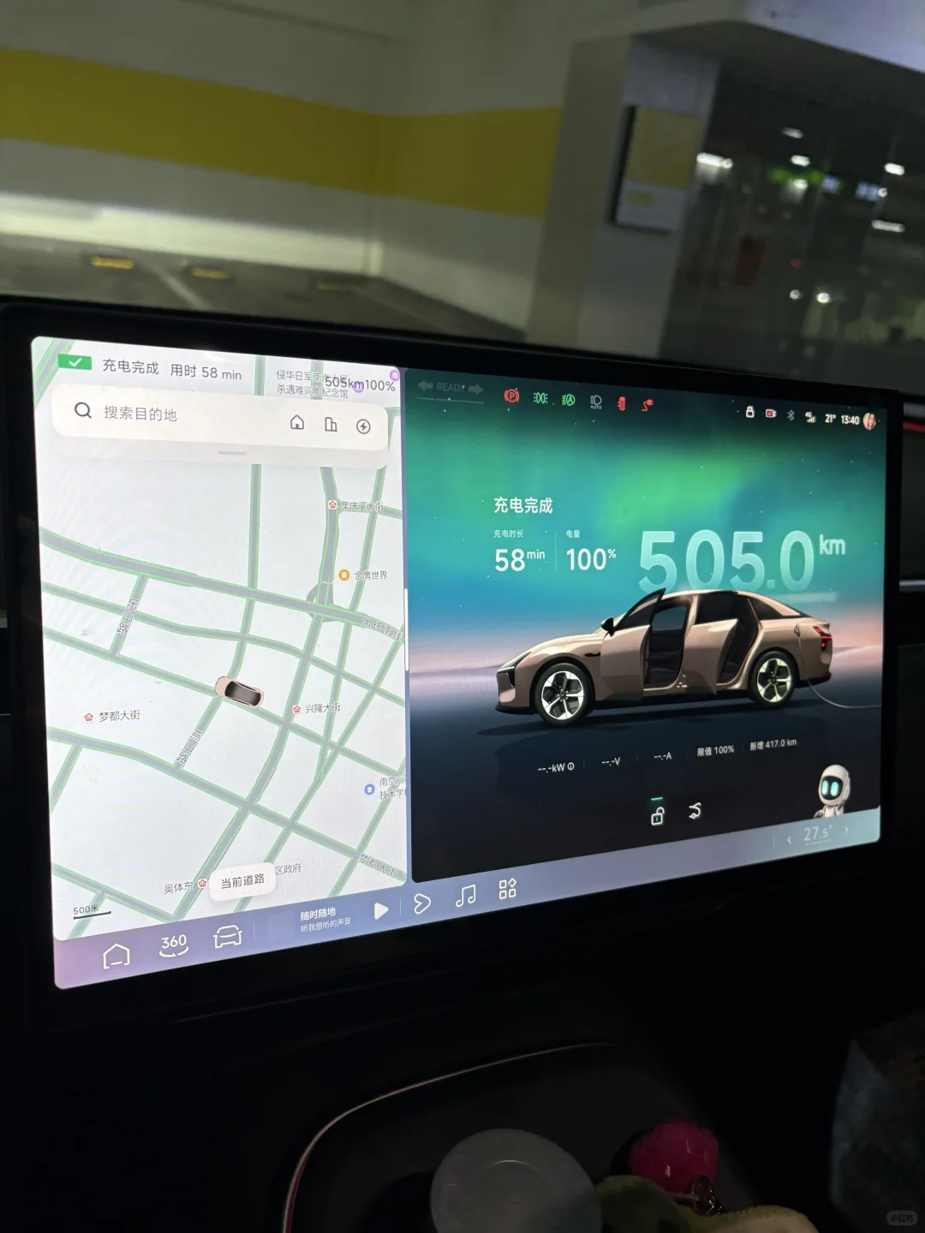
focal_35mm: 26
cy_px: 616
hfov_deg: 53.1
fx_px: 926
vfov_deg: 67.3
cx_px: 462
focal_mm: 5.96
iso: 125
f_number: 1.6
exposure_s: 1/85
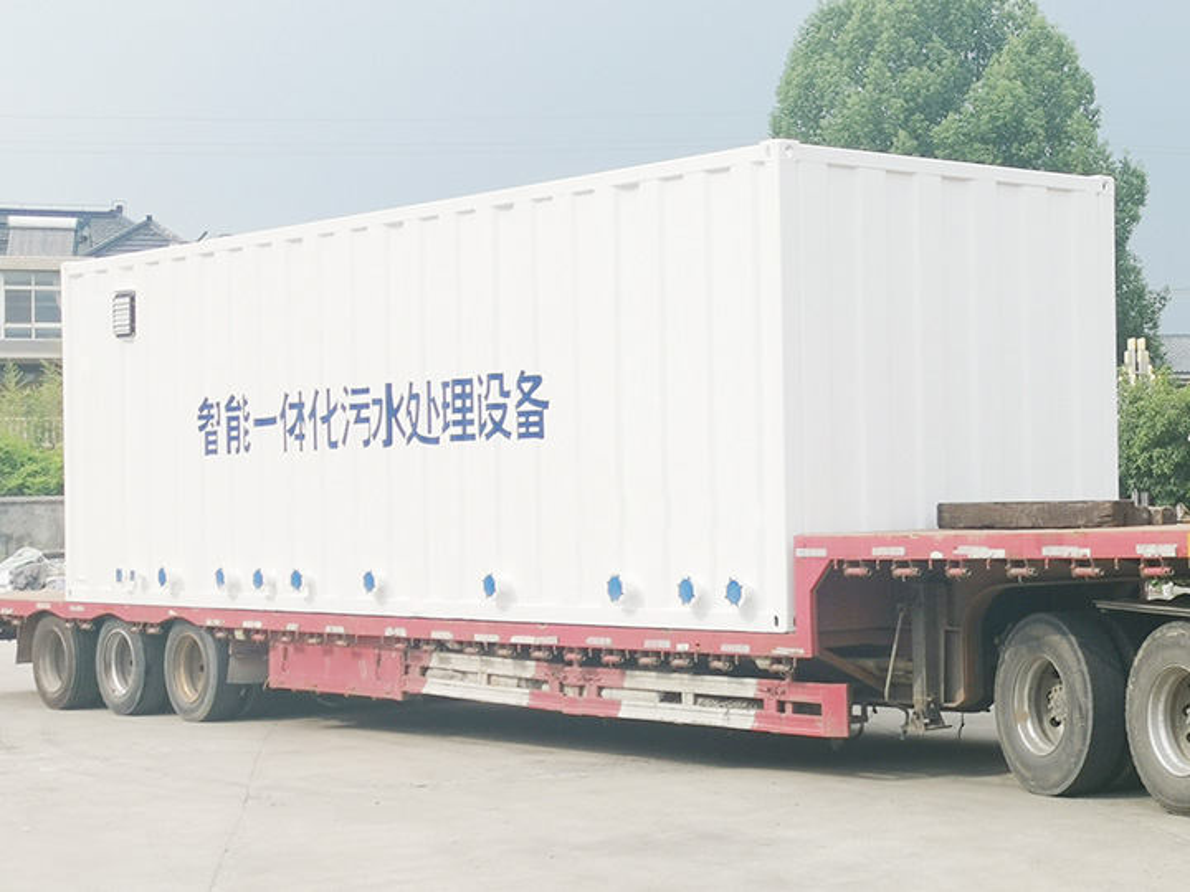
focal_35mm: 30
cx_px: 595
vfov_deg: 46.8
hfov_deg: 60.0
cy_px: 446
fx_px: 1031
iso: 50
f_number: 1.8
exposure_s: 1/2342
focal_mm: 5.58
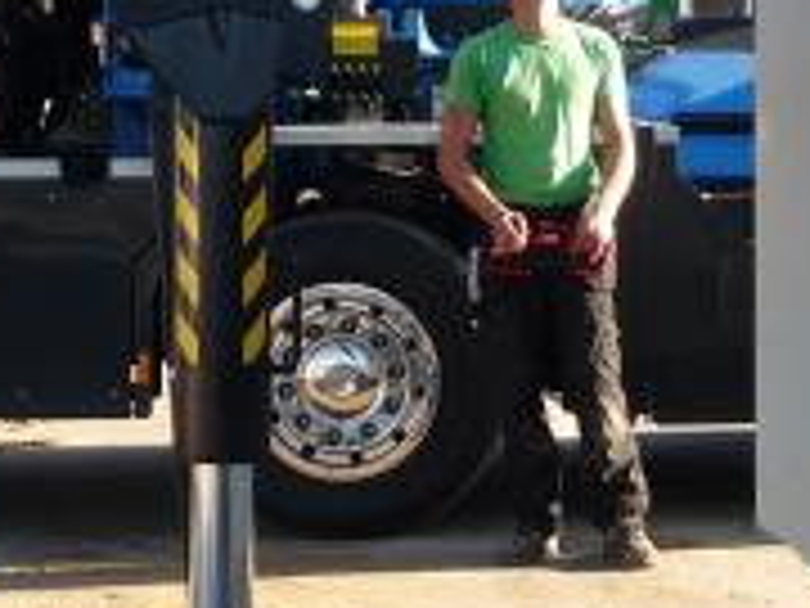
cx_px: 567
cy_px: 99
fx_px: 2808
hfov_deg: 16.4
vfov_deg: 12.3
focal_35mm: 120
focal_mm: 6
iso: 100
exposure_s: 1/200
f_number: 3.7
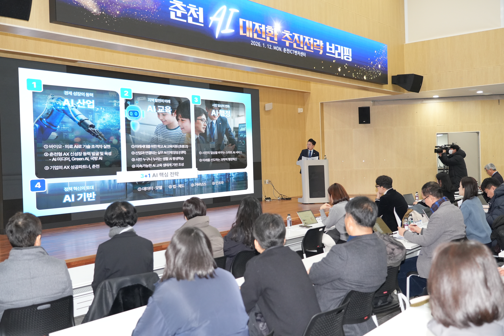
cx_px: 252
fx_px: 518
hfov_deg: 51.9
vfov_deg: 35.9
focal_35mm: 37
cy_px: 168
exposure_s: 1/200
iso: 2000
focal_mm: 37
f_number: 4
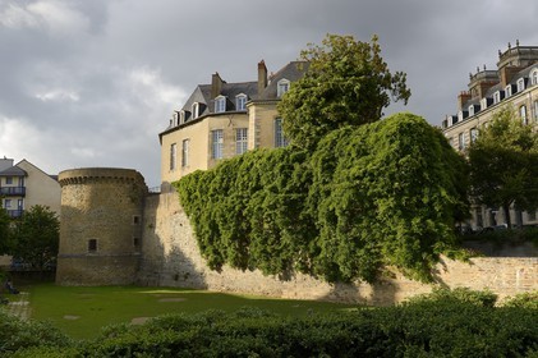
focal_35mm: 32
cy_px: 179
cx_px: 269
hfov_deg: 58.8
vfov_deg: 41.1
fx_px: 478
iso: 400
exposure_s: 1/200
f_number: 13
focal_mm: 32
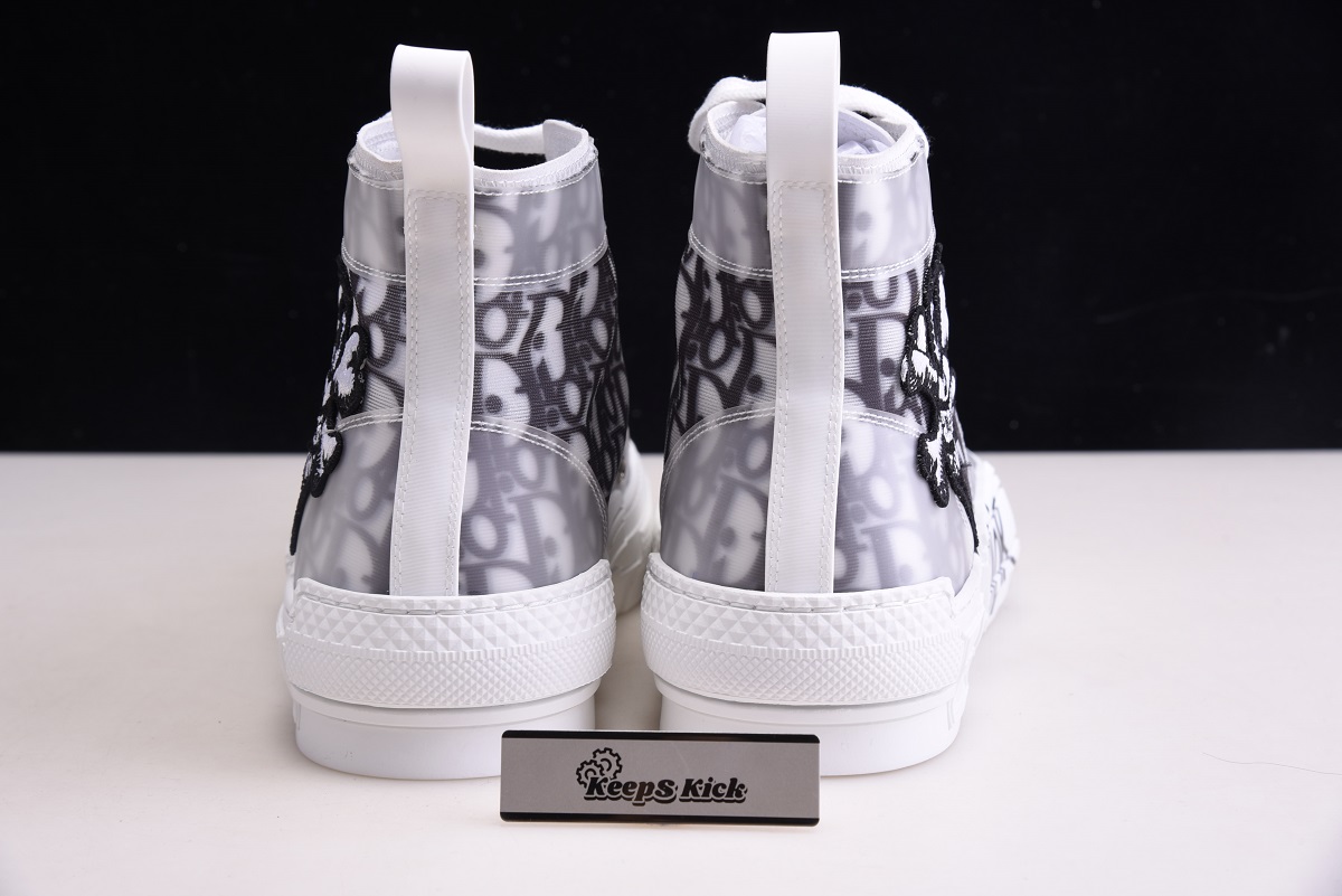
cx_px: 671
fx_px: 3058
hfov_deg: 24.8
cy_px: 448
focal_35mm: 82
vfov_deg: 16.7
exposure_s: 1/125
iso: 100
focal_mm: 82
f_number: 11
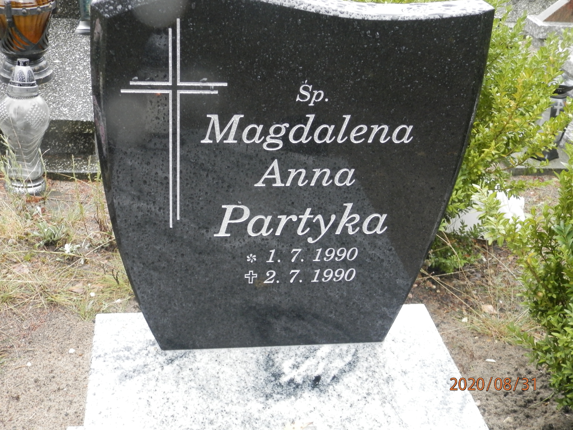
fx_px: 761
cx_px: 286
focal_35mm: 46
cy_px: 215
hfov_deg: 41.2
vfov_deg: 31.5
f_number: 3.6
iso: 200
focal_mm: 8.2
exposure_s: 1/50
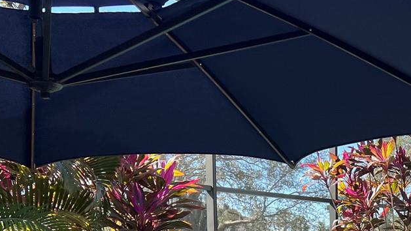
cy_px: 333
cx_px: 340
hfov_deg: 28.6
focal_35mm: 72
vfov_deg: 15.6
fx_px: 785
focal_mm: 5.7
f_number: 1.5
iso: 50
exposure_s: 1/709
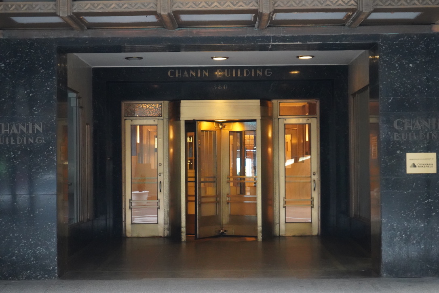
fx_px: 854
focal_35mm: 70
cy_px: 146
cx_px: 220
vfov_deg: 19.5
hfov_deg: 28.8
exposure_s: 1/160
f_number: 5.6
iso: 12800
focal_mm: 70
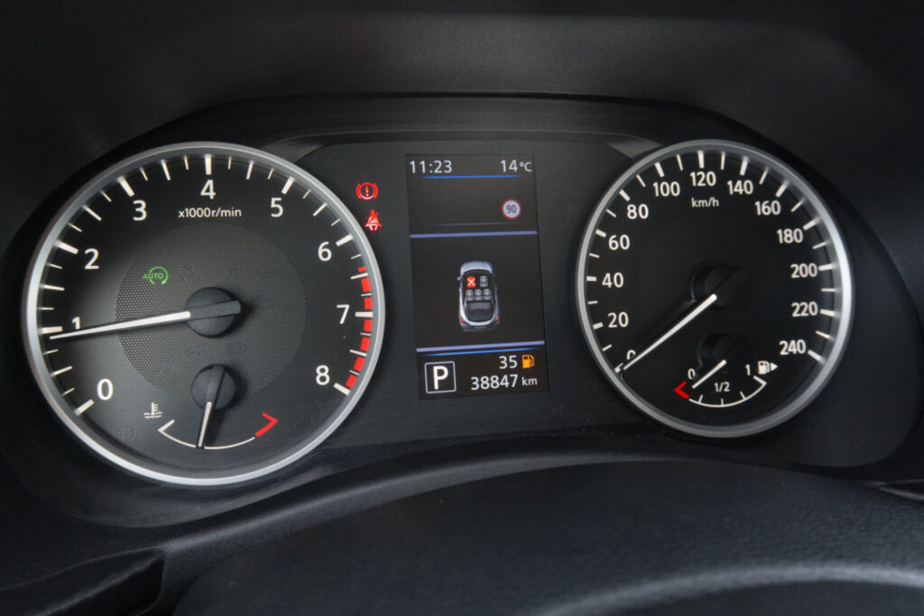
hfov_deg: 63.7
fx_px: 744
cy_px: 308
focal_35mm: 29
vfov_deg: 45.0
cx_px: 462
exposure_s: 1/80
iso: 1600
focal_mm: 19.2
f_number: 7.1
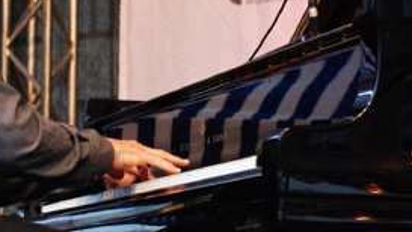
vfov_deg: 8.4
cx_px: 151
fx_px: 1574
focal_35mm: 144
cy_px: 76
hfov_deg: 14.9
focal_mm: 50
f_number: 5
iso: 1000
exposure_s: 1/30
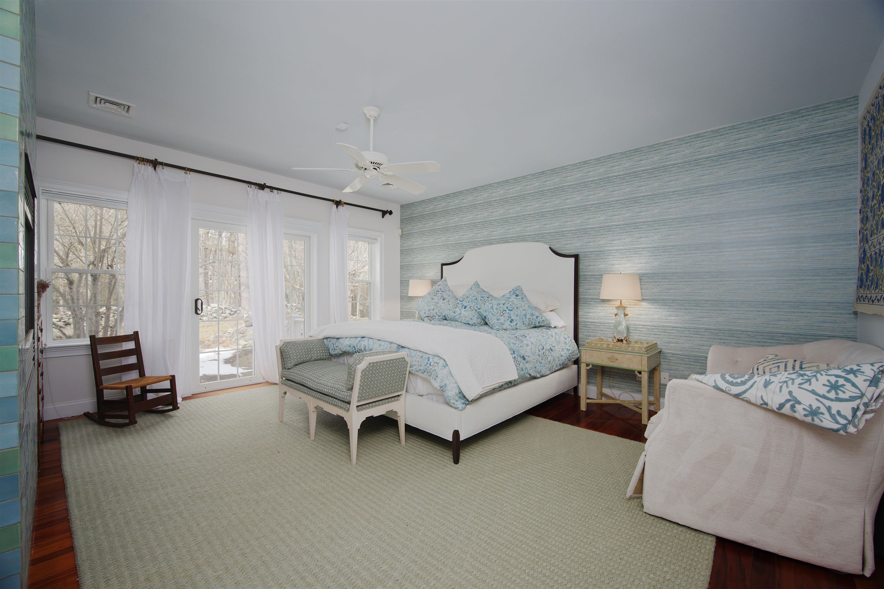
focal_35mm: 14
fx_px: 356
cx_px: 442
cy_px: 294
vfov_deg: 79.2
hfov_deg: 102.3
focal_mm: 14.5
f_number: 7.1
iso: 400
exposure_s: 1/6
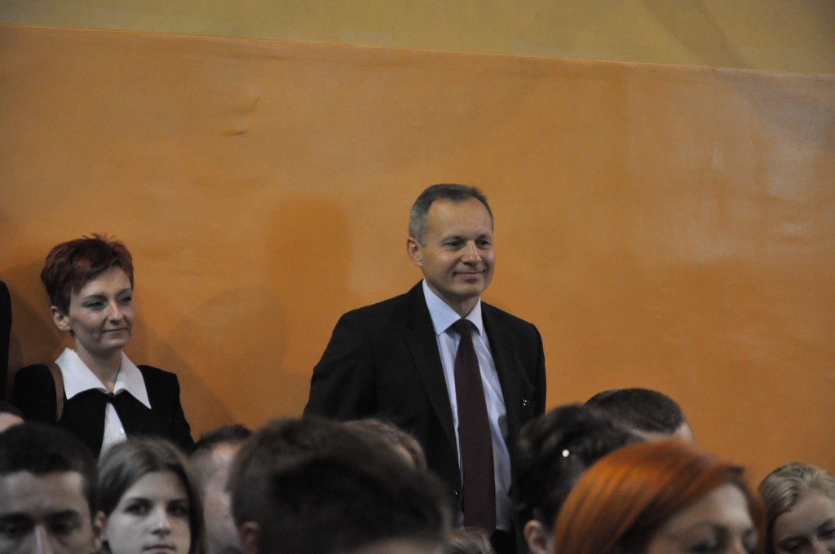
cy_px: 277
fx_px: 3648
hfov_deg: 13.1
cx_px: 418
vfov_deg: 8.7
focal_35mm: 158
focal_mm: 105
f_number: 5.6
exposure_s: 1/200
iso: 2000
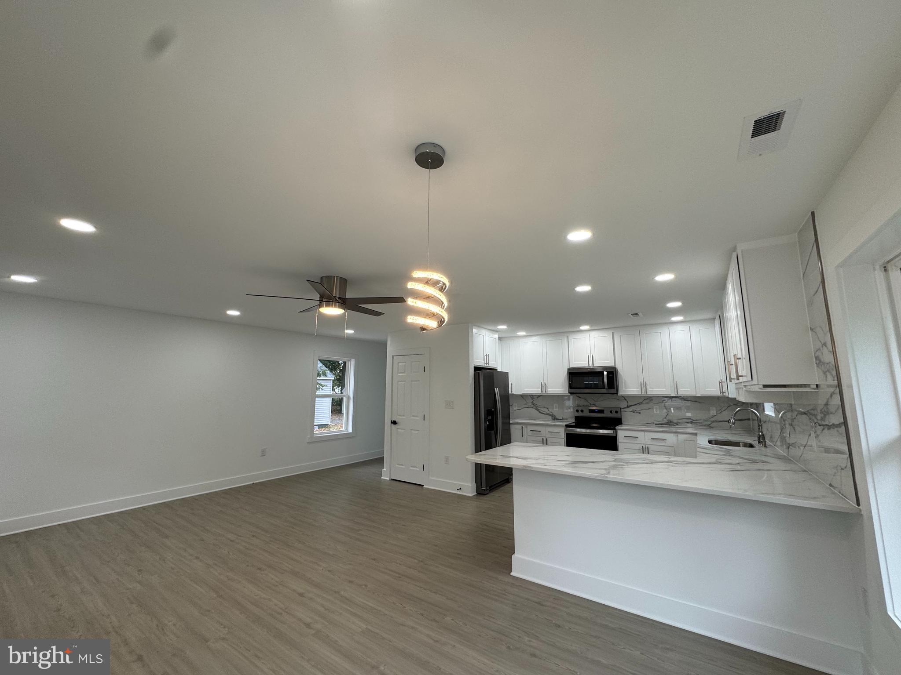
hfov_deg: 102.1
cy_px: 338
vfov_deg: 85.7
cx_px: 450
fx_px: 364
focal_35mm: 14
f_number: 2.2
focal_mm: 2.22
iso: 100
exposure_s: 1/120
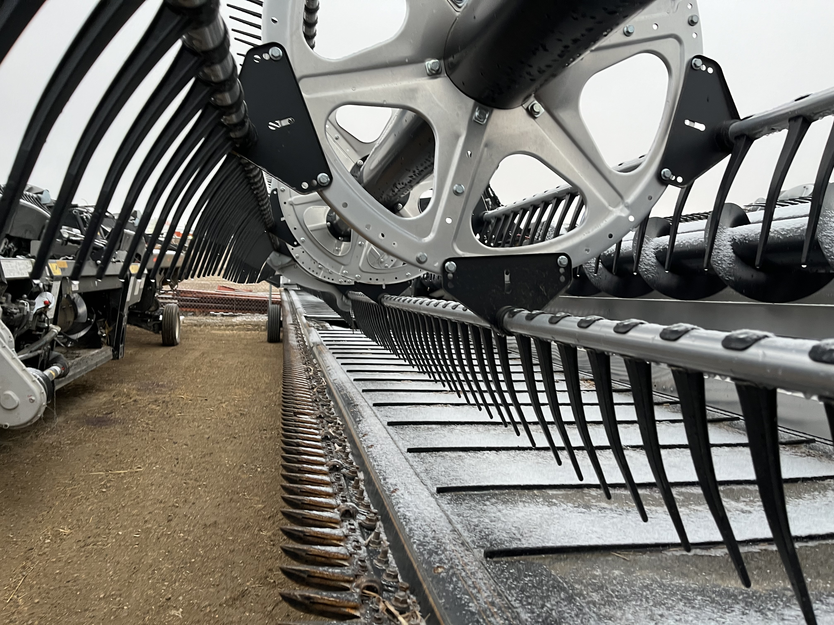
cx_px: 417
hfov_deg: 67.3
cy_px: 312
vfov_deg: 53.1
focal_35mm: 26
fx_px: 626
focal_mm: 5.1
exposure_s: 1/60
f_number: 1.6
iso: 160
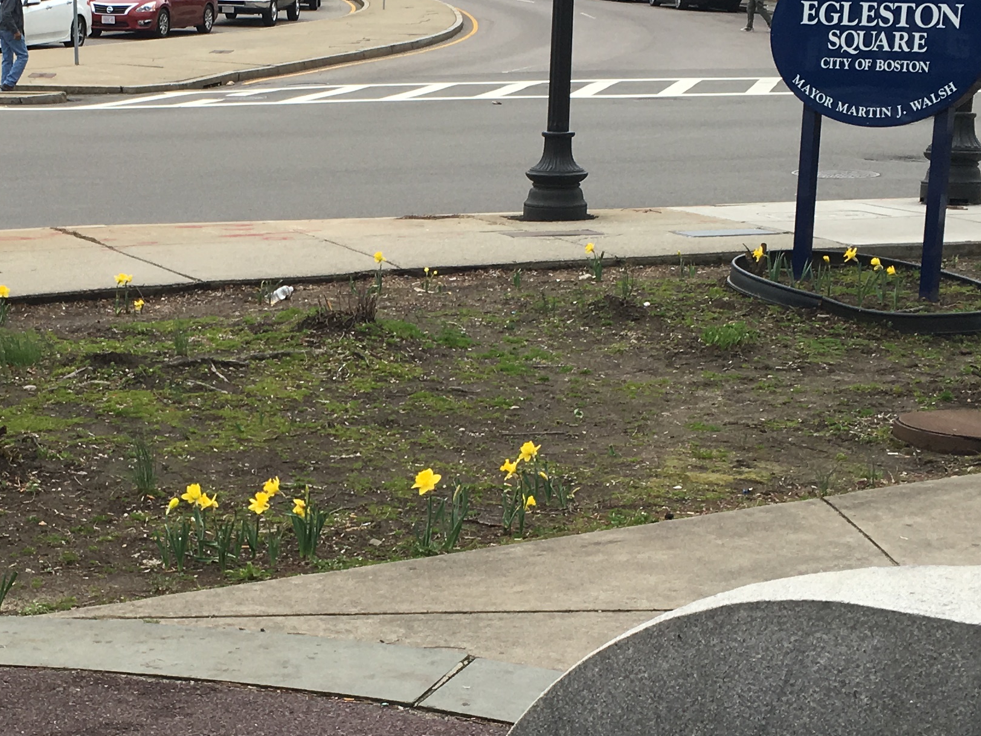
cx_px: 242
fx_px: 2040
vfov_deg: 20.4
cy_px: 462
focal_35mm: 72
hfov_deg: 26.7
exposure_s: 1/974
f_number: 2.2
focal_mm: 4.15
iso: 25
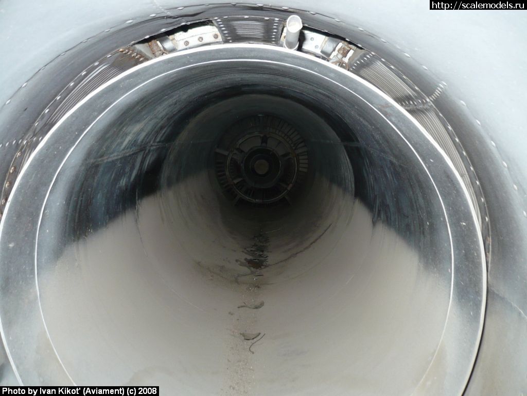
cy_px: 198
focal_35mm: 35
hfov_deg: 52.6
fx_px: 533
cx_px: 264
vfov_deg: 40.7
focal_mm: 5.8
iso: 125
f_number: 2.8
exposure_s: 1/30
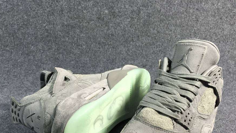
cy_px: 95
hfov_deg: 55.3
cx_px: 122
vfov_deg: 32.4
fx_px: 225
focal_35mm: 36
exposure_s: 1/33
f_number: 2.2
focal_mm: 4.15
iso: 50
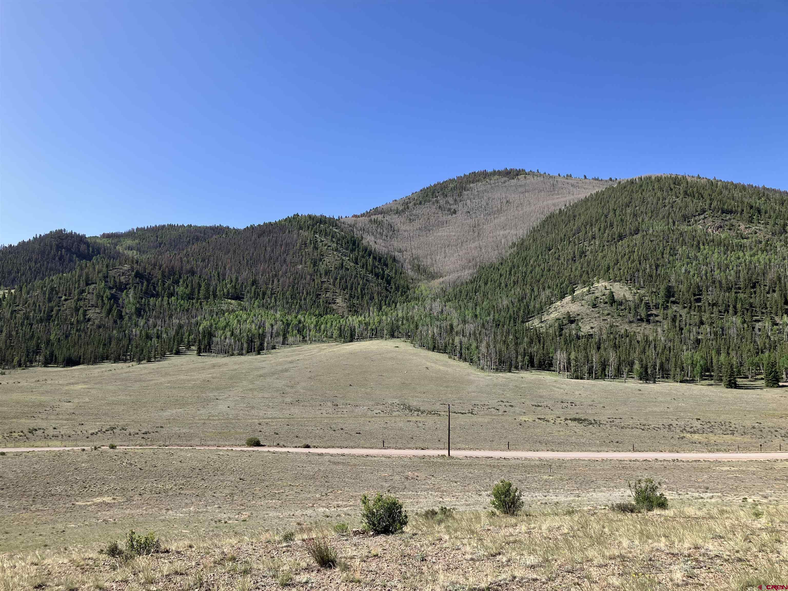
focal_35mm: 28
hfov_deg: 63.4
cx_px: 394
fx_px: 637
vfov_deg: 49.7
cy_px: 296
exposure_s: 1/1517
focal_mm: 3.99
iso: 32
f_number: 1.8
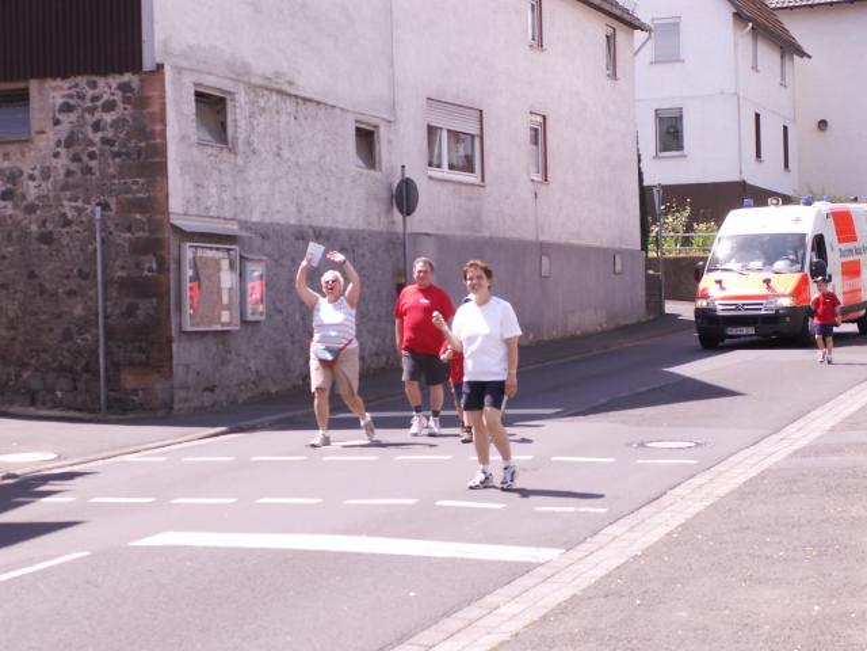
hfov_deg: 27.0
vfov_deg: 20.4
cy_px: 326
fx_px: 1803
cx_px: 434
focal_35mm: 72
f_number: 4
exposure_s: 1/250
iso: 50
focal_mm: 11.97
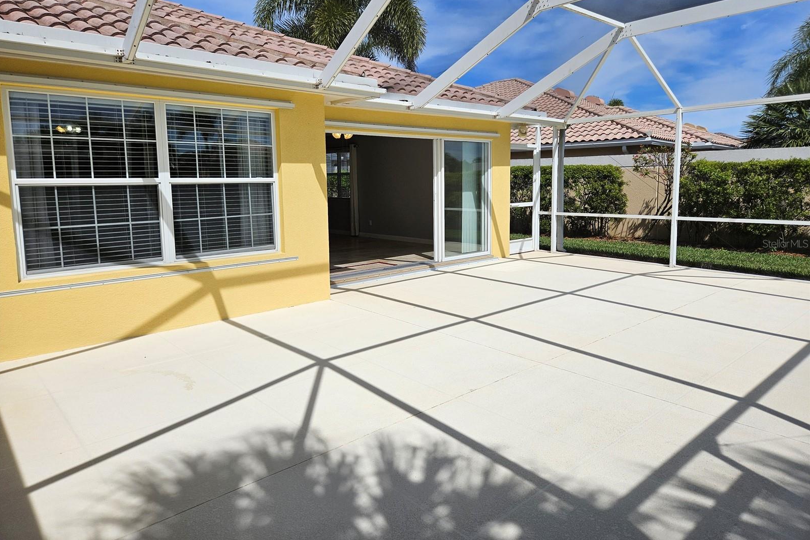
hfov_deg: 73.7
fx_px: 540
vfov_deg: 53.0
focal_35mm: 24
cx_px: 404
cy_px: 243
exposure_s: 1/3579
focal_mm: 5.4
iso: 25
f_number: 1.8
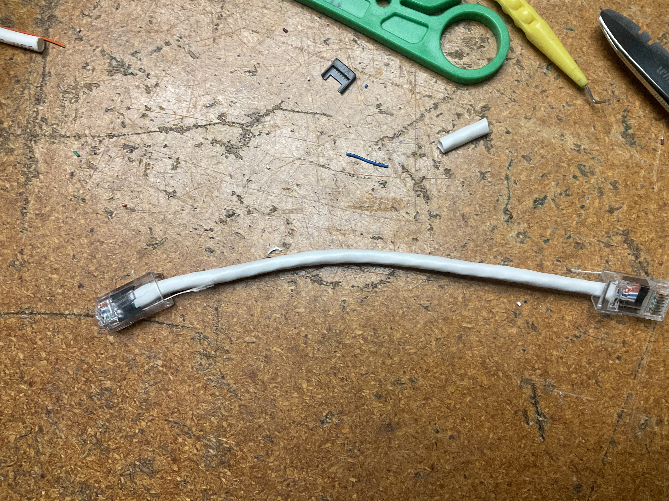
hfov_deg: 58.3
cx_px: 350
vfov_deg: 45.4
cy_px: 235
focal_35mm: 31
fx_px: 599
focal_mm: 3
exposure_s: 1/60
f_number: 1.8
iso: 50
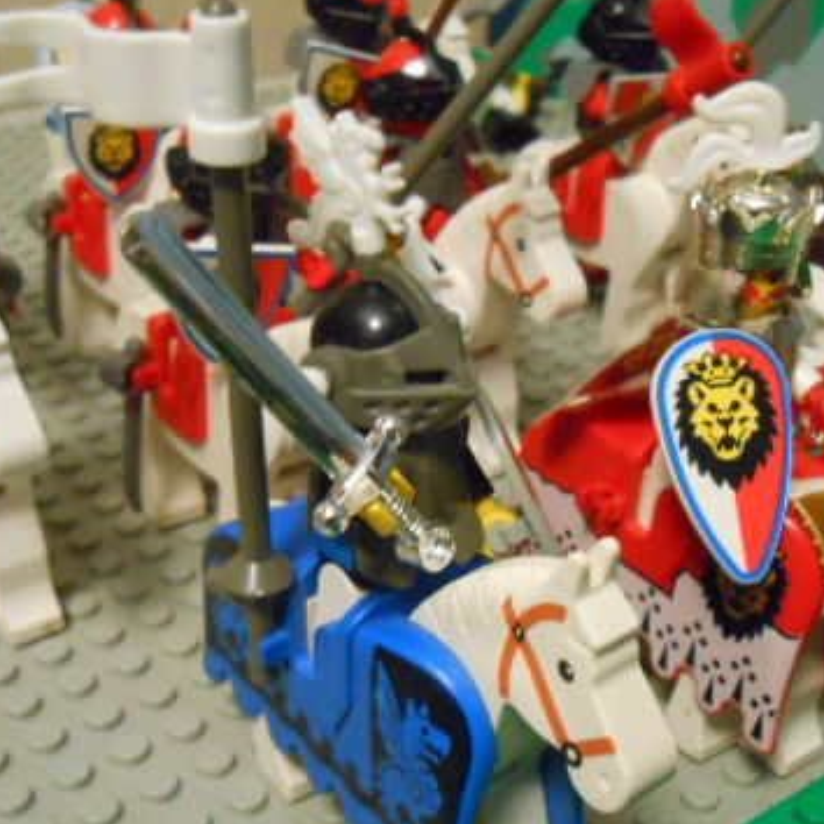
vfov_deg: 35.1
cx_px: 419
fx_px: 1293
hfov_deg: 35.4
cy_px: 531
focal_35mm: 48
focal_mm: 5.3
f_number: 3.8
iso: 800
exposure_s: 1/5
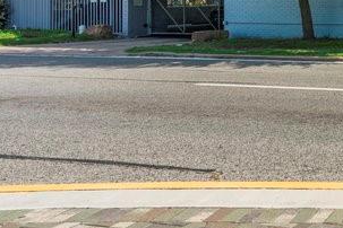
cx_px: 517
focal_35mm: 54
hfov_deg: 26.4
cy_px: -2
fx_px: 514
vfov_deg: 23.9
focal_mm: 16
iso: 100
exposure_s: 1/15
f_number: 13
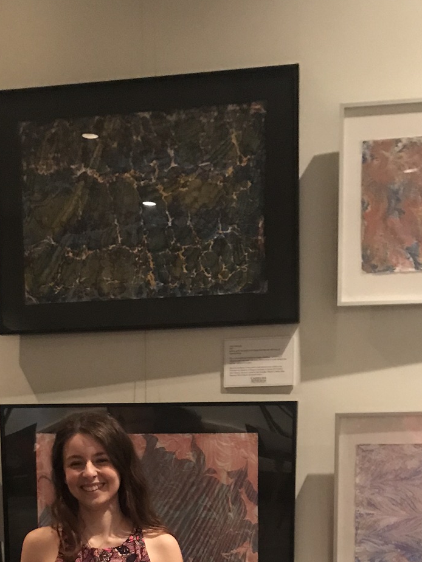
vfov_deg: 28.7
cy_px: 594
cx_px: 148
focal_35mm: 62
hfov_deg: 23.6
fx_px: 1008
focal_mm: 3.99
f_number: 1.8
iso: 100
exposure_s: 1/5
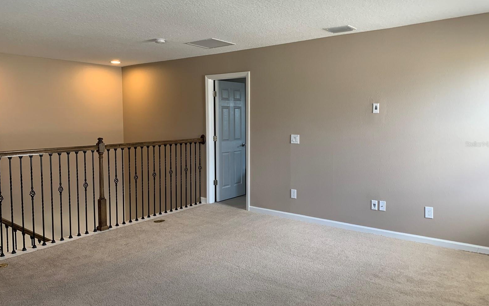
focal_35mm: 28
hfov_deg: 66.5
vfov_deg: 44.5
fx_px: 373
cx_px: 247
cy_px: 144
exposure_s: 1/62
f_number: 1.8
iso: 100
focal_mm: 4.25
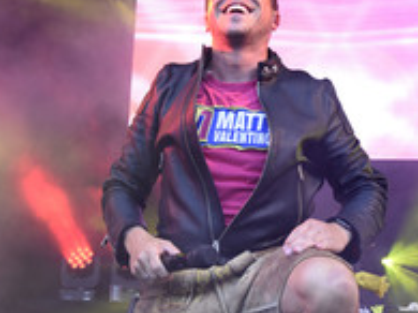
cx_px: 228
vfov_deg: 20.7
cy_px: 195
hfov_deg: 27.4
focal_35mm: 71
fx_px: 857
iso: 1250
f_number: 6.3
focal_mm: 32
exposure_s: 1/160
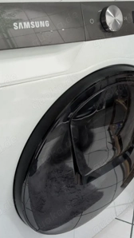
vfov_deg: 56.3
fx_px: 221
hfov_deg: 33.8
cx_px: 72
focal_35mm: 35
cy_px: 99
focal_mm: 6.9
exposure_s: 1/71.9
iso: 1219
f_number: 1.68
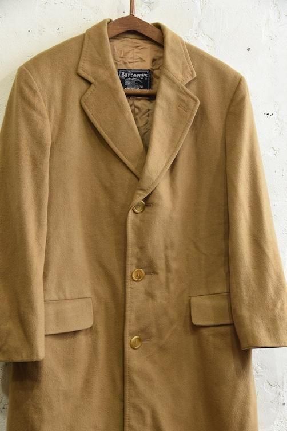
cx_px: 144
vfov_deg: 41.1
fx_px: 573
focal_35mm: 48
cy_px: 216
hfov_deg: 28.1
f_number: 5.6
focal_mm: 48
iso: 2000
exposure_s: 1/80
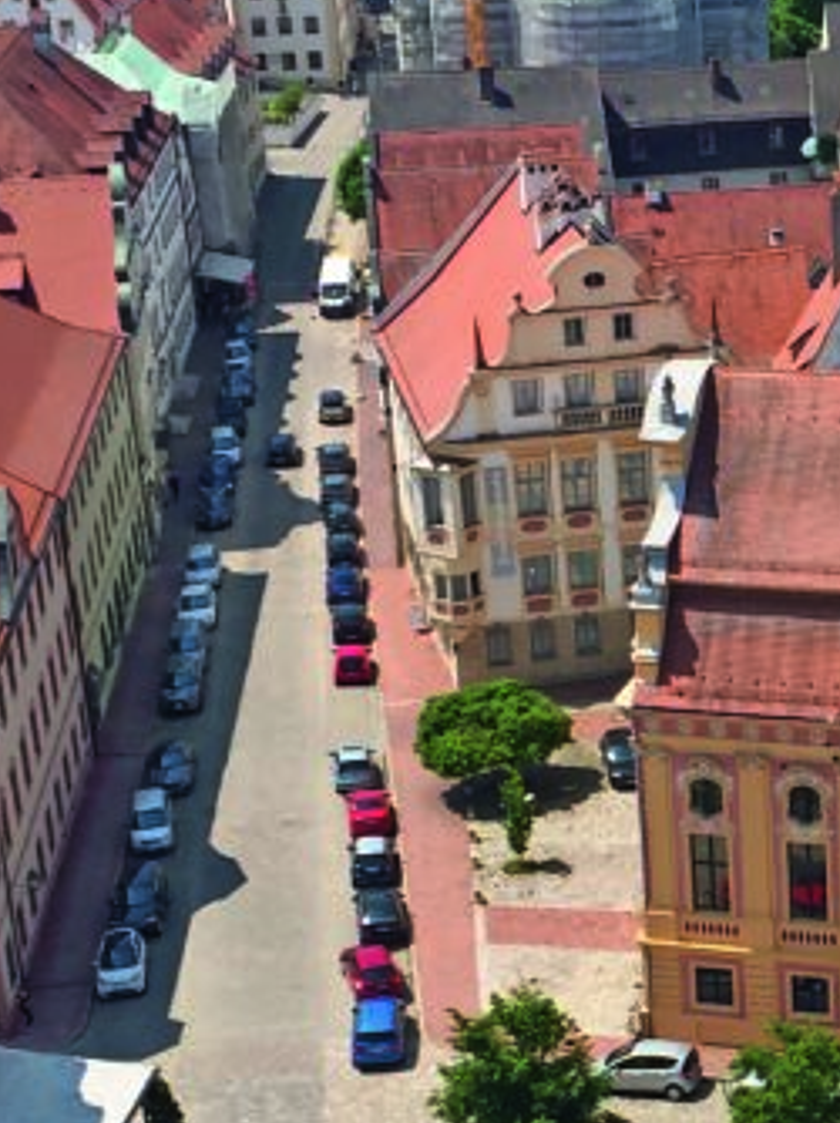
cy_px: 757
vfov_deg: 21.9
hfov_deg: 16.1
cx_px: 948
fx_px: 2883
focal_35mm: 89
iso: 32
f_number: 2.2
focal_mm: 4.15
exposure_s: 1/2083
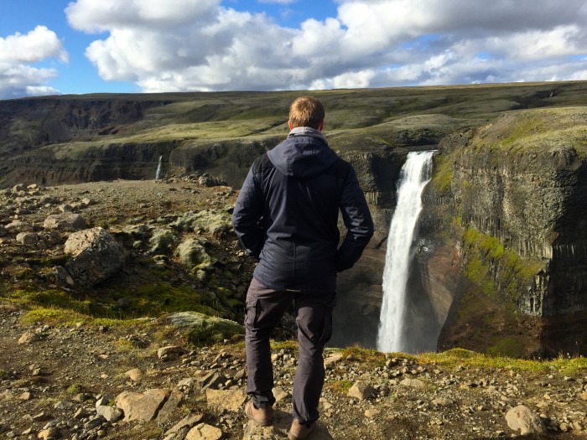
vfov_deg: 48.2
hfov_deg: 61.7
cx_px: 294
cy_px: 220
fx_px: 492
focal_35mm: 29
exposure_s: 1/2083
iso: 32
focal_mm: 4.15
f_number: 2.2
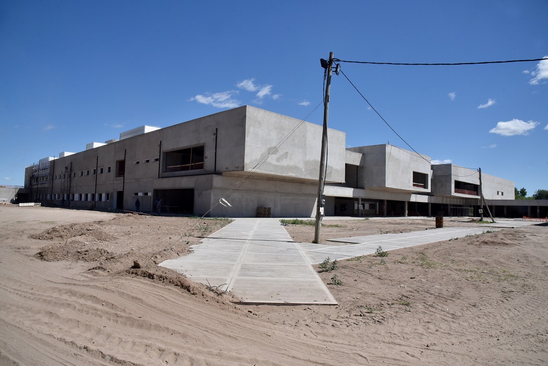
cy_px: 183
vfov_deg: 53.1
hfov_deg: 73.7
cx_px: 274
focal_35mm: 24
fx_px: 365
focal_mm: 24
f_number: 18
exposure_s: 1/1250
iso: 1600
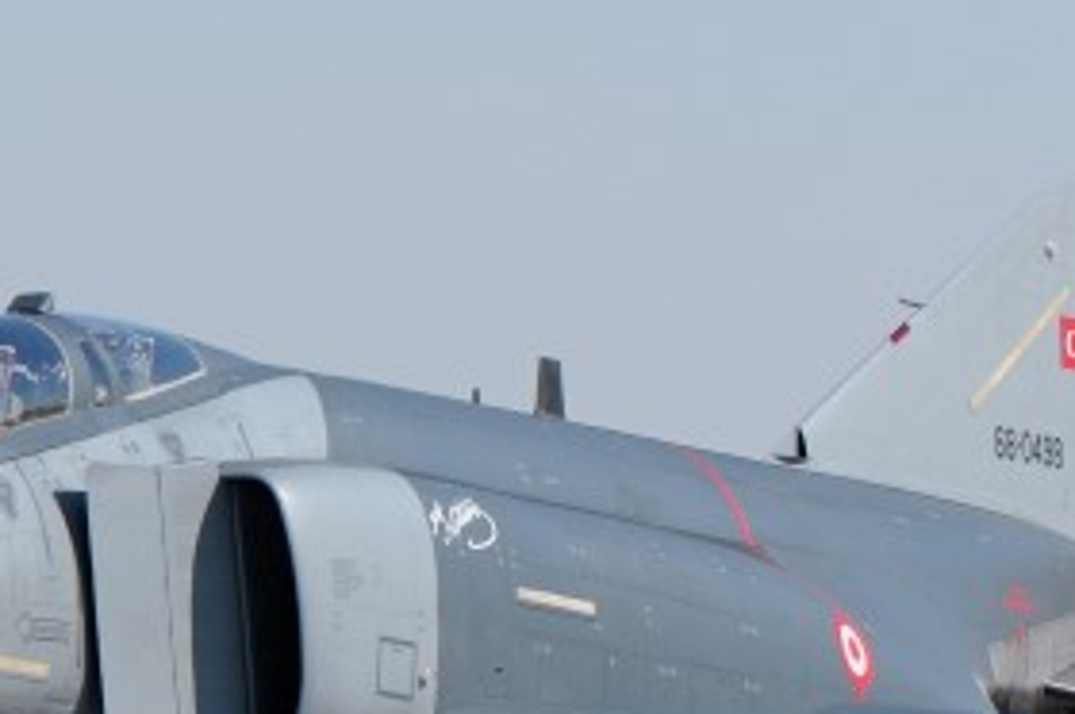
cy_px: 551
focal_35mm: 857
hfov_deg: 2.4
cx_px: 787
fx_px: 25561
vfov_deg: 1.6
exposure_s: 1/1000
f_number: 8
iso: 200
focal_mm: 200
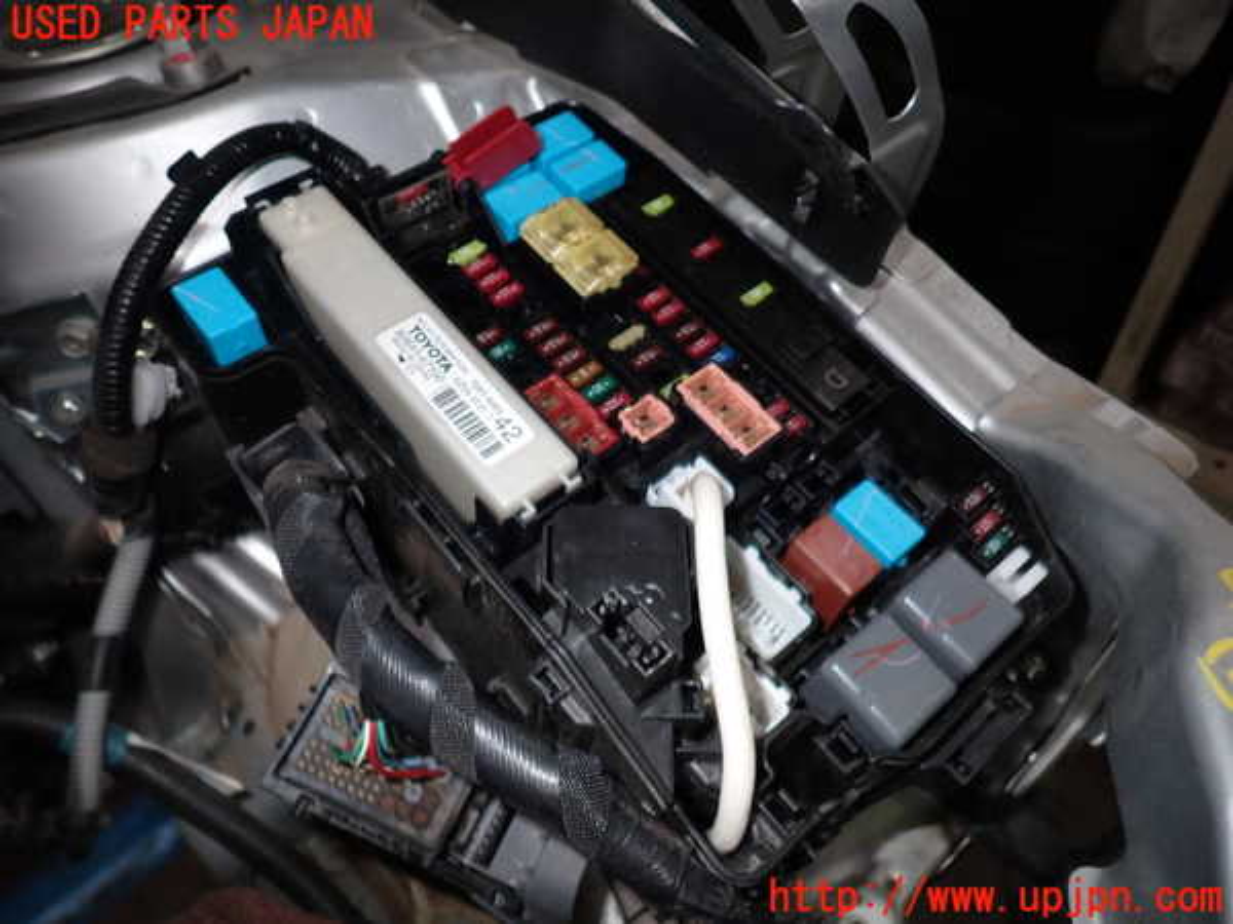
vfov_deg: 54.9
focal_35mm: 25
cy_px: 462
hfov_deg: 69.4
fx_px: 890
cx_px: 616
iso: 200
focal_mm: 4.5
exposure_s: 1/30
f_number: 5.6
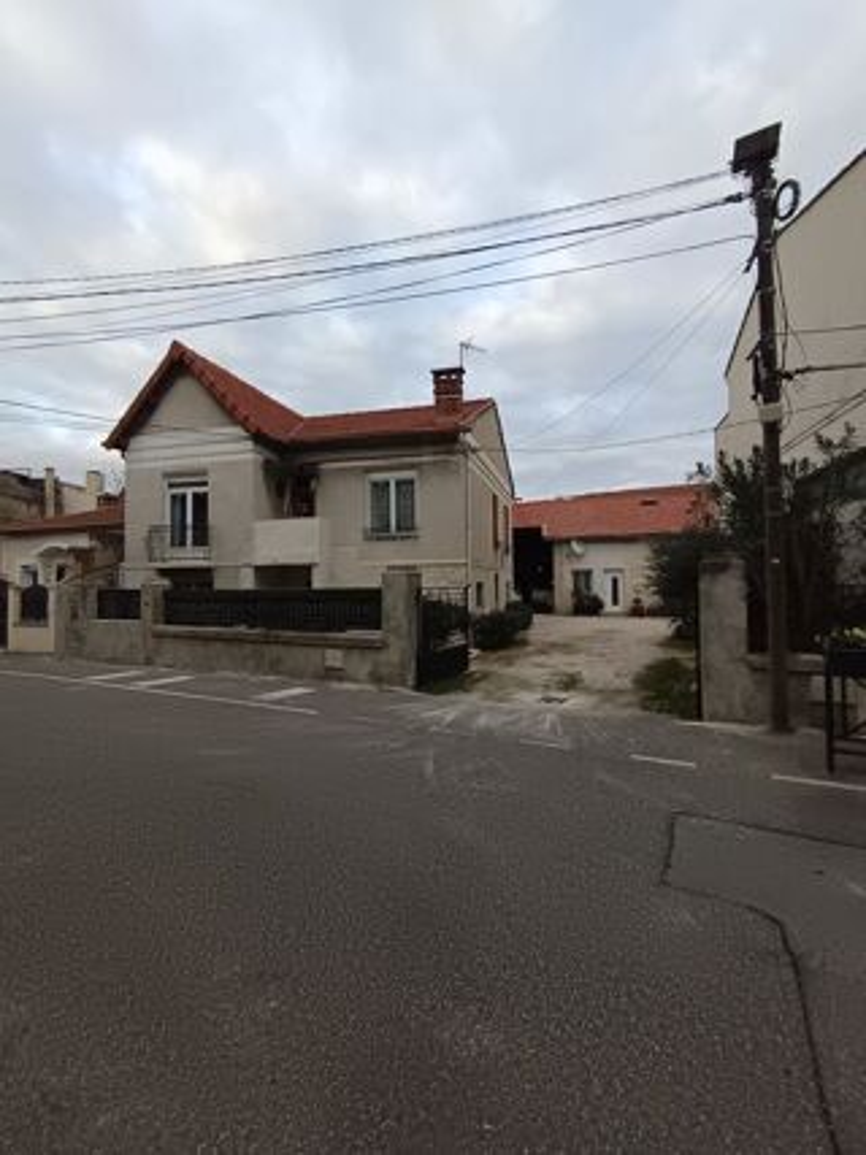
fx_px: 501
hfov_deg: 81.7
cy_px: 578
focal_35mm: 15
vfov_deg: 98.2
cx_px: 433
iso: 98
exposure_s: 1/100
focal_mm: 1.65
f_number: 2.2
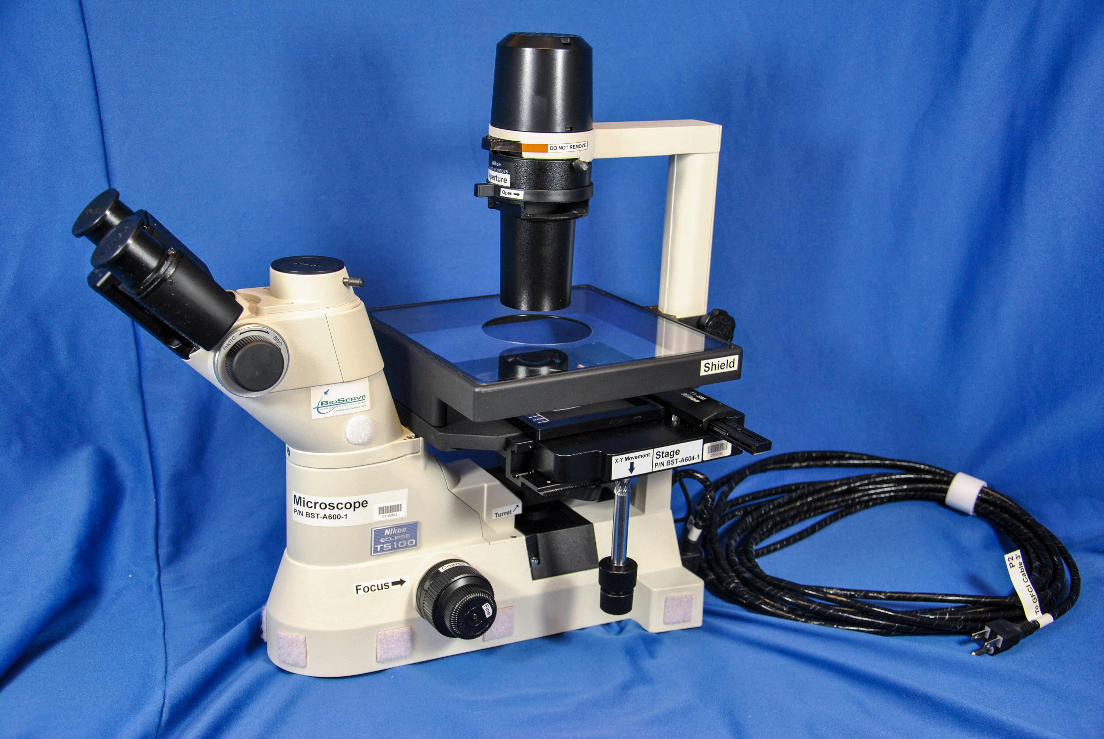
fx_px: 1290
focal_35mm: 42
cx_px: 552
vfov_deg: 32.0
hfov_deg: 46.3
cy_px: 370
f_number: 4
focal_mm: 28
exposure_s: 1/40
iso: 200
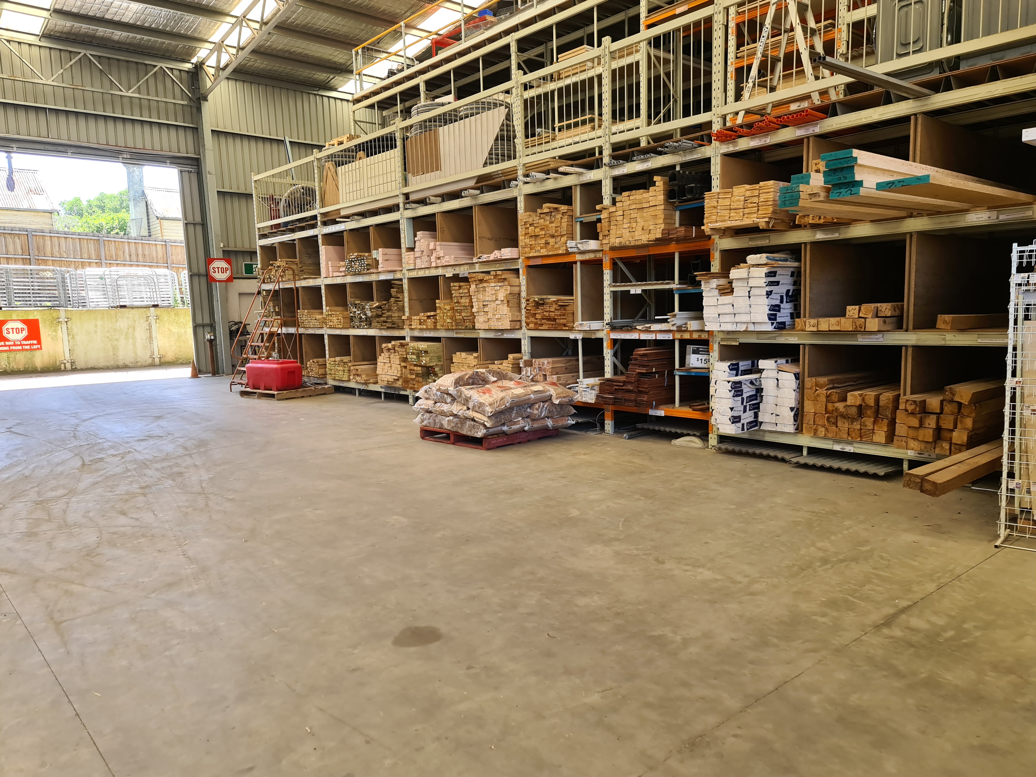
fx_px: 748
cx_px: 518
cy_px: 388
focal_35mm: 25
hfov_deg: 69.4
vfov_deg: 54.9
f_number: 1.8
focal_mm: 7
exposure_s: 1/100
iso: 50
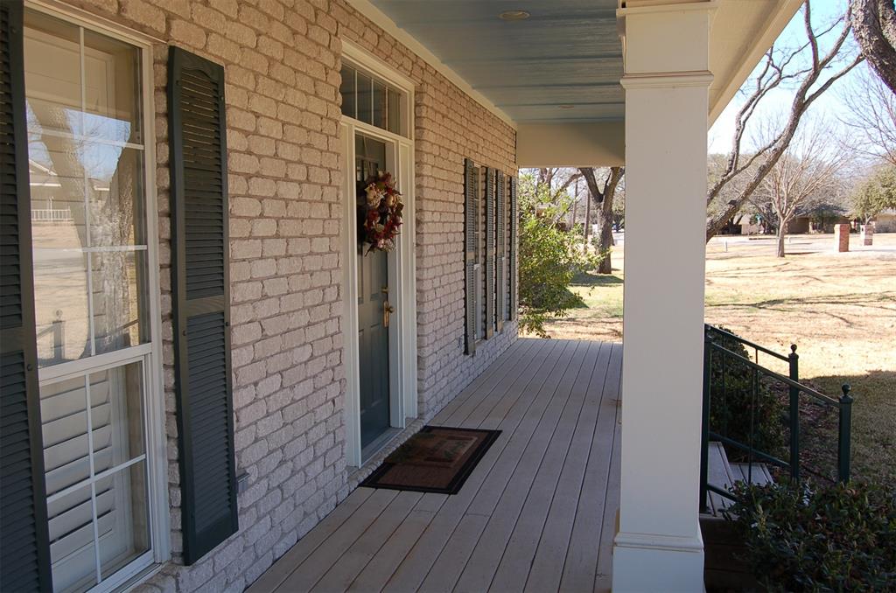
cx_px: 448
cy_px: 296
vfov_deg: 39.8
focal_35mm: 33
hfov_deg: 57.3
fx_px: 820
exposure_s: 1/160
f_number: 7.1
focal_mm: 22
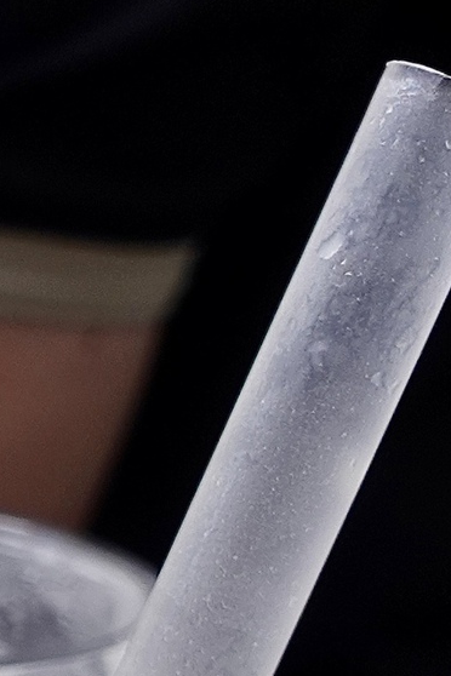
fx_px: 2424
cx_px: -634
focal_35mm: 129
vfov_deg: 15.5
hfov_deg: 9.5
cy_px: 726
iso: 125
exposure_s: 1/40
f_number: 2.8
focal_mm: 9.4
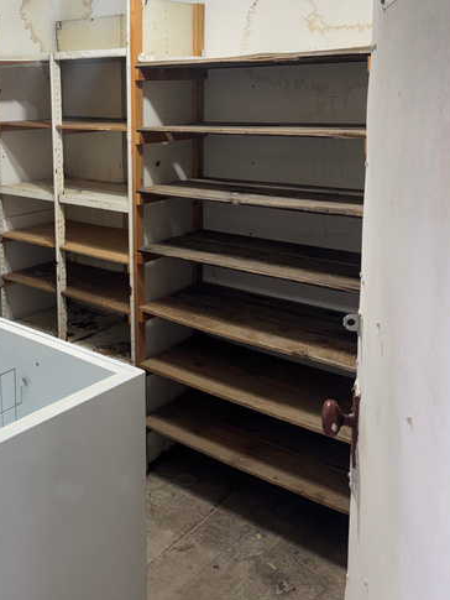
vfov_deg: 47.9
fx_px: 658
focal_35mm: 38
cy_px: 188
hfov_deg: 36.8
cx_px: 111
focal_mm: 6.76
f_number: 1.78
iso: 64
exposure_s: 1/220
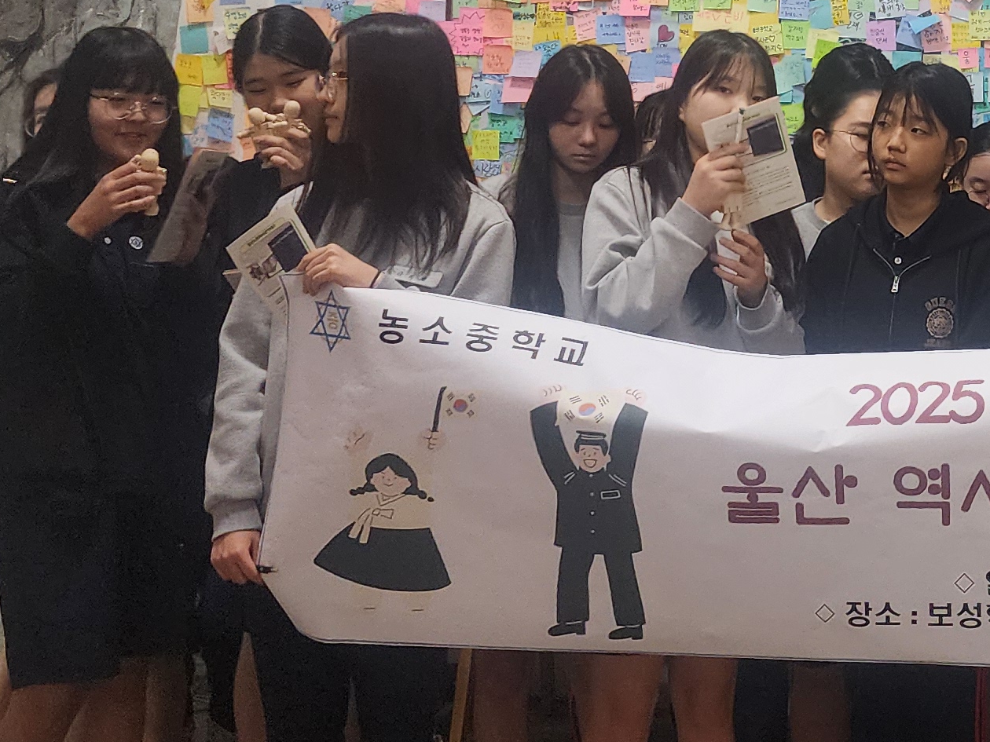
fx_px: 2088
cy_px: 107
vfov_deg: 19.9
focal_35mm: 73
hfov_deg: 25.1
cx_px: 1038
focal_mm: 6.4
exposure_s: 1/120
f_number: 1.8
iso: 250
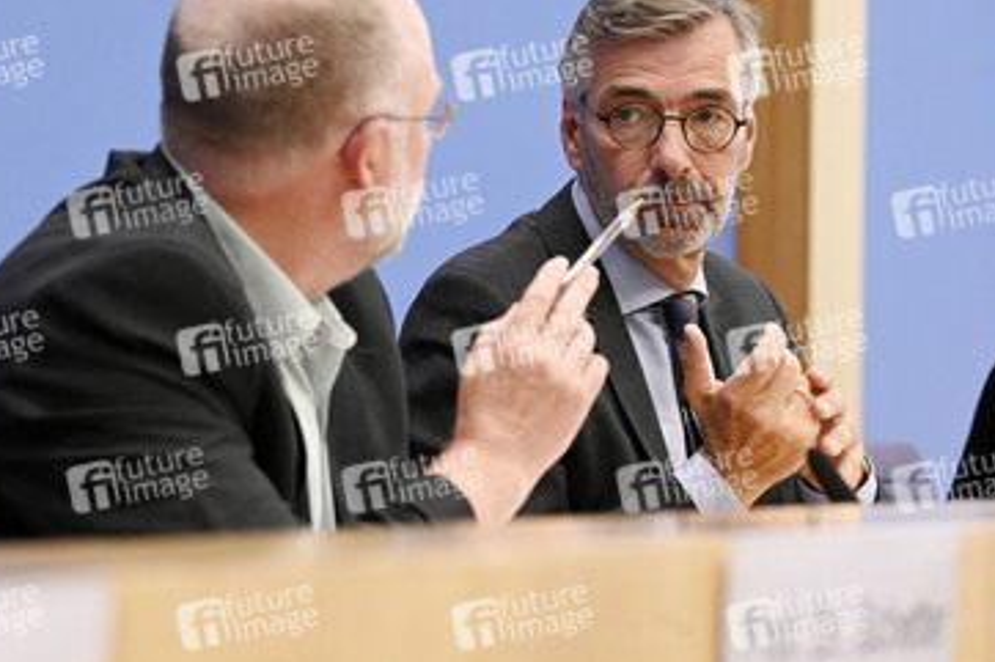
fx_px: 4475
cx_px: 449
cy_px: 275
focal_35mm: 162
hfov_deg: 12.7
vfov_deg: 8.5
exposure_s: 1/400
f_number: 6.3
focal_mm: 130
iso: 4000
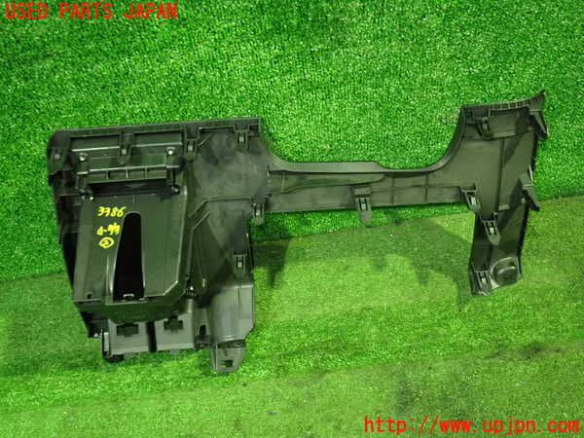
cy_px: 219
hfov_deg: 60.0
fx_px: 506
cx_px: 292
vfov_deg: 46.8
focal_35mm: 30
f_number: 2.3
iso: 800
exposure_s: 1/25
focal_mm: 5.4
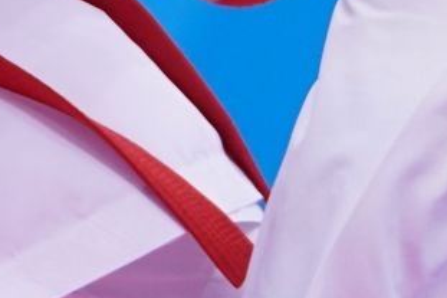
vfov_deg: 1.1
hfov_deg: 1.6
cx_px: 650
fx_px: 16182
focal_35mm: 1304
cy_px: -494
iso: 2000
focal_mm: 150
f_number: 2.8
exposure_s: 1/1000
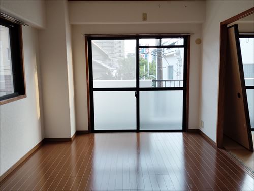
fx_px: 213
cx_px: 127
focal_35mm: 29
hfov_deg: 61.6
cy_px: 96
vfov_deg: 48.3
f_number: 1.8
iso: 51
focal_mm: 4.25
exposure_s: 1/50
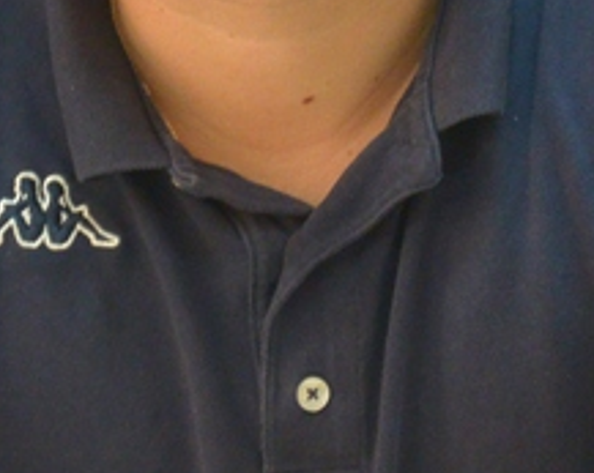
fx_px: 8410
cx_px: 211
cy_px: -115
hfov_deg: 4.0
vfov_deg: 3.2
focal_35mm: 479
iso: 800
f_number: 4.2
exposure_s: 1/15
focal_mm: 51.2
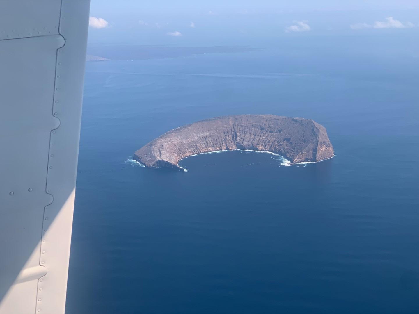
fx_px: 629
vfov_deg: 28.0
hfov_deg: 36.8
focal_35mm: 52
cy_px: 157
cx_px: 210
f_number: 2.4
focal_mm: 6
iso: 16
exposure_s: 1/234
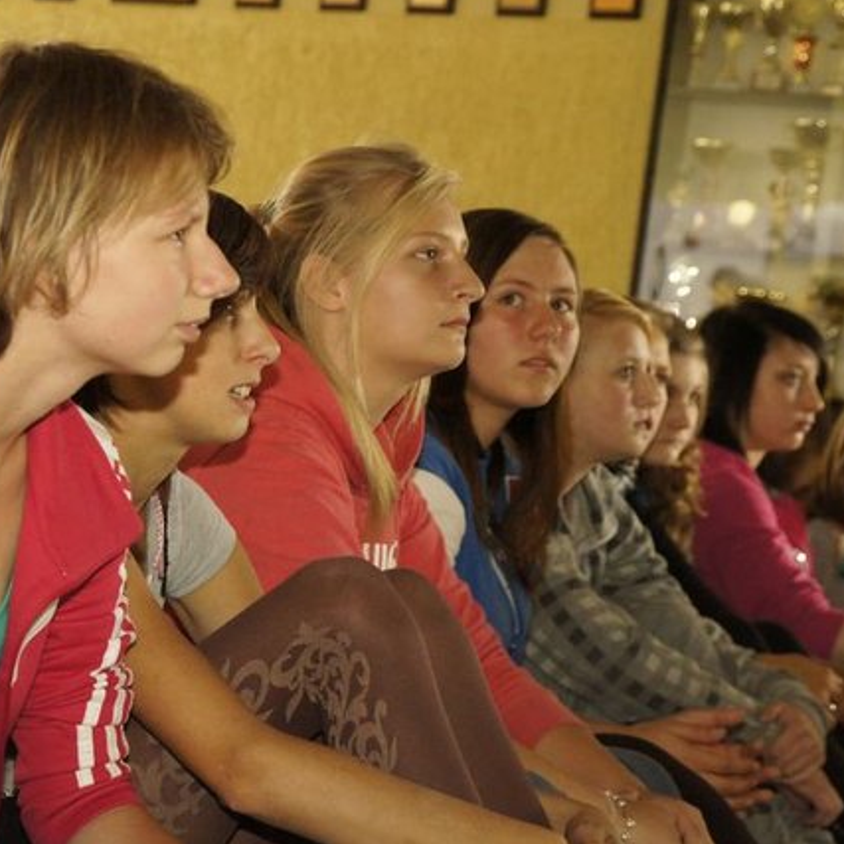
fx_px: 2942
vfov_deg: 16.3
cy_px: 421
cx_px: 298
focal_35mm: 107
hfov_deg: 16.3
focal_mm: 55
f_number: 5.6
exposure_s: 1/100
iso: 3200
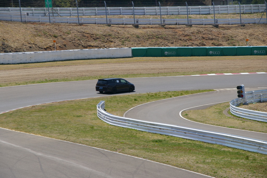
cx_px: 134
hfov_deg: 11.4
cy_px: 89
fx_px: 1334
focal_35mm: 180
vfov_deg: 7.6
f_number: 9.5
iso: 200
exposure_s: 1/350
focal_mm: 120
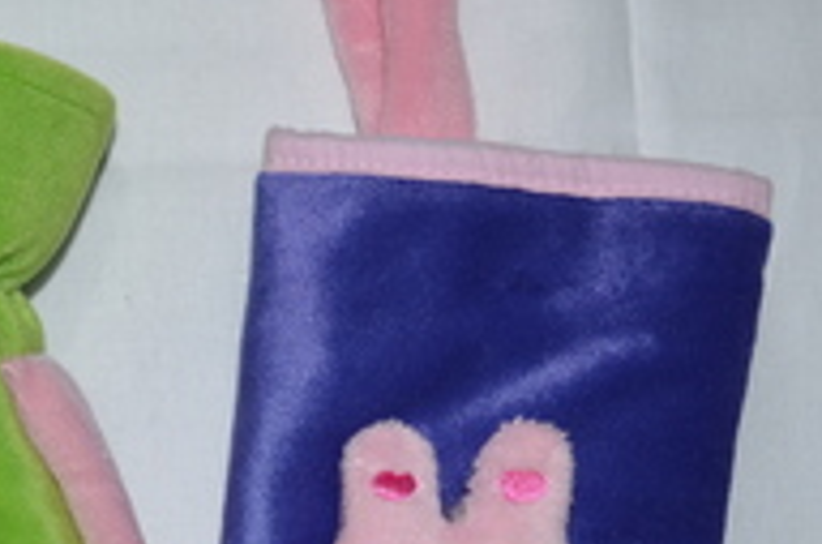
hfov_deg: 23.3
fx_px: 1959
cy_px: 460
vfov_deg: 15.7
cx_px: 146
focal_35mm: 86
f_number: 3.8
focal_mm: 22
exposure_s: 1/60
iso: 560
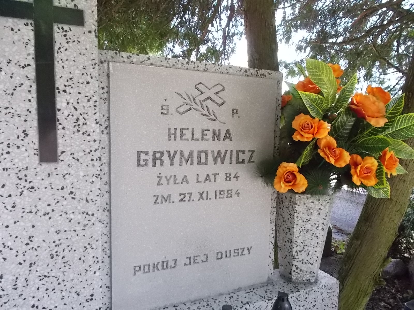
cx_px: 207
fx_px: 311
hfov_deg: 67.3
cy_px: 155
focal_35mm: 26
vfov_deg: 53.1
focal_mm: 4.6
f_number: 3.2
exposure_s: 1/320
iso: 400
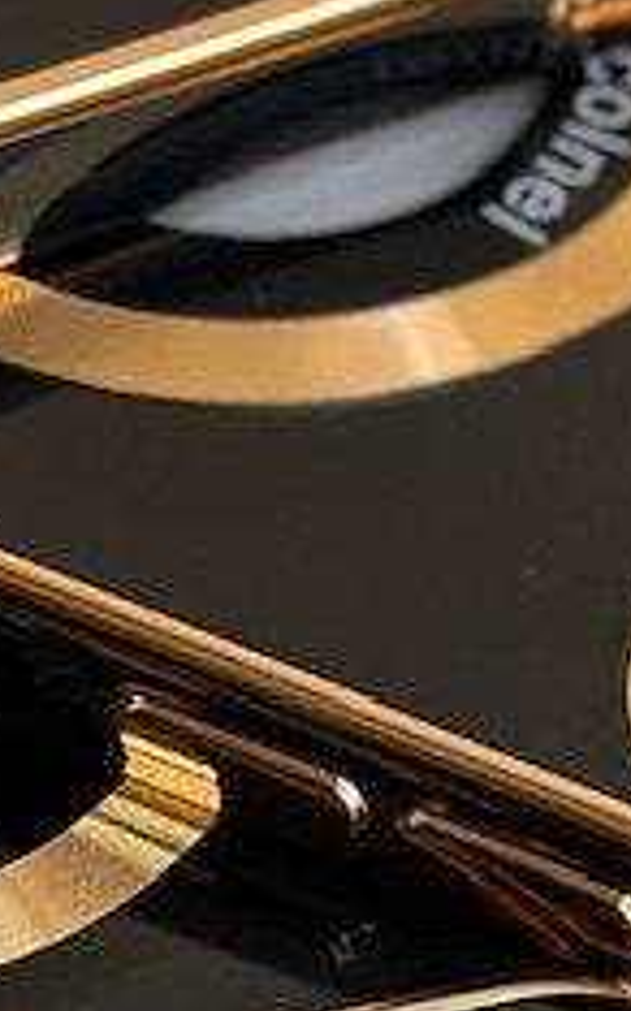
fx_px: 7659
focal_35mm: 278
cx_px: 242
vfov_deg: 7.5
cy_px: 1024
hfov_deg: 4.7
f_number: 1.78
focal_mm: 6.86
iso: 80
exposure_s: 1/234
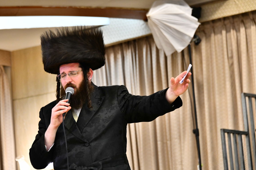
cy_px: 75
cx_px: 118
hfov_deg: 11.3
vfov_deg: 7.5
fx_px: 1294
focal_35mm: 182
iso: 3200
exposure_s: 1/100
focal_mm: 150
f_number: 5.6
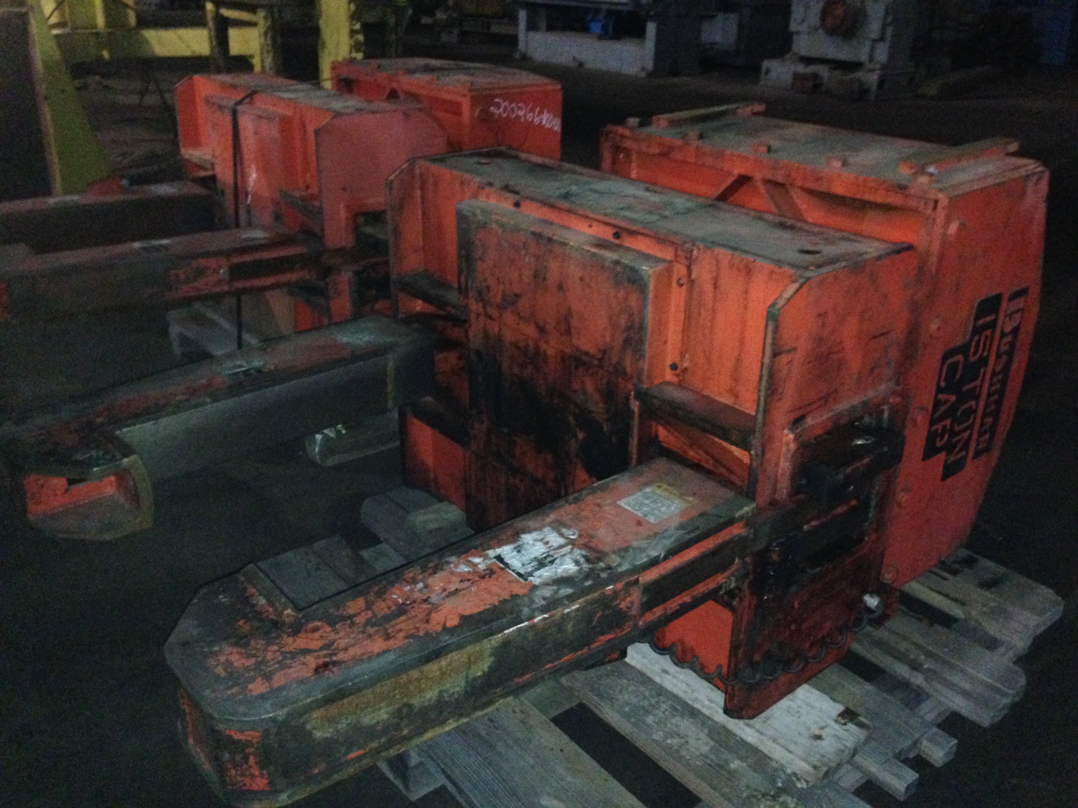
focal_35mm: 33
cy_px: 404
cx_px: 539
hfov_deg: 55.4
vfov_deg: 42.9
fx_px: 1028
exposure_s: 1/16
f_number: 2.4
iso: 800
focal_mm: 4.12
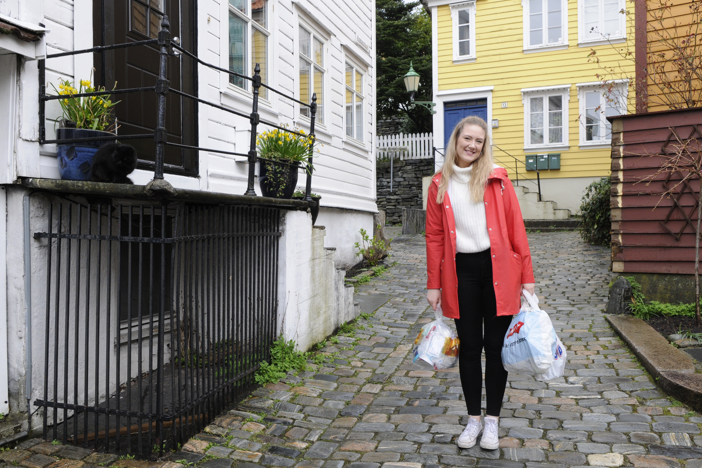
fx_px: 604
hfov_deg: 60.3
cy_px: 231
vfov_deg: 42.3
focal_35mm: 31
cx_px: 345
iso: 640
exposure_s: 1/200
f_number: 7.1
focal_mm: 20
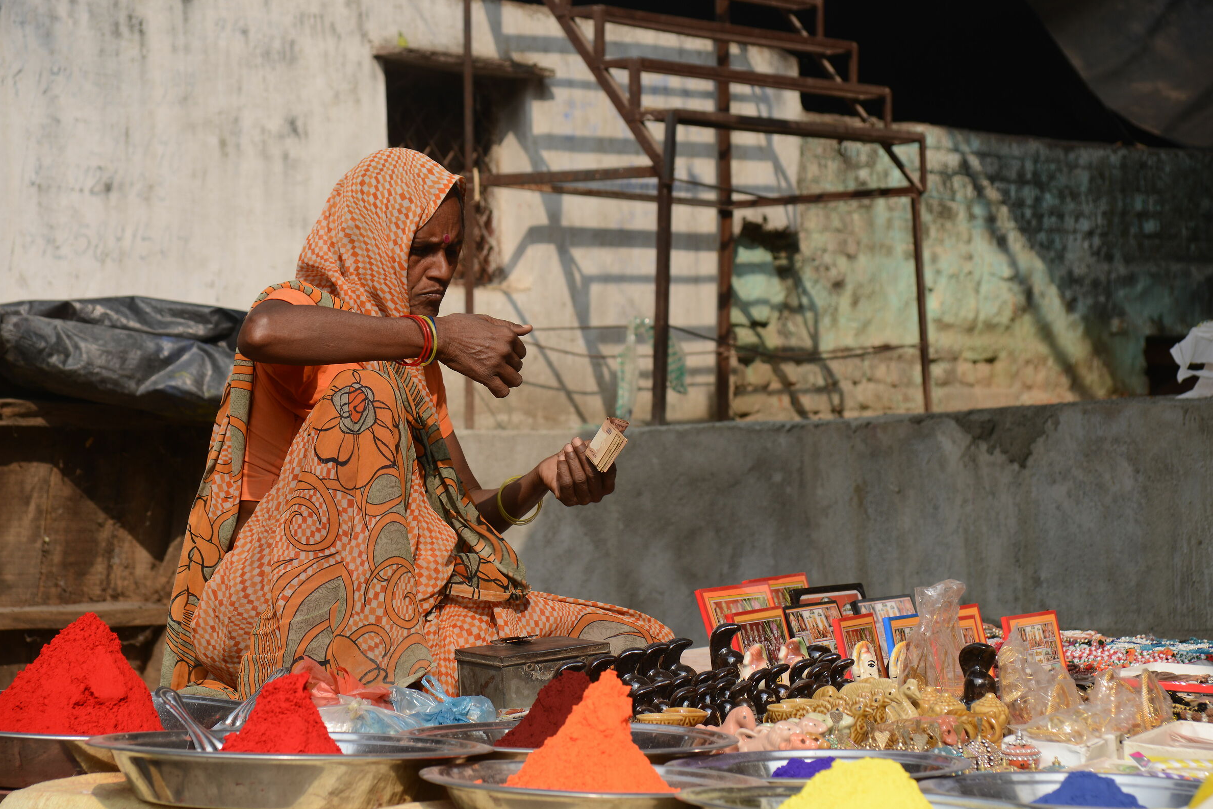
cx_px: 601
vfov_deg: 12.9
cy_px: 403
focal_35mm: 106
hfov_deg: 19.3
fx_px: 3572
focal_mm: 105
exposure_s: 1/320
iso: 200
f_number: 9
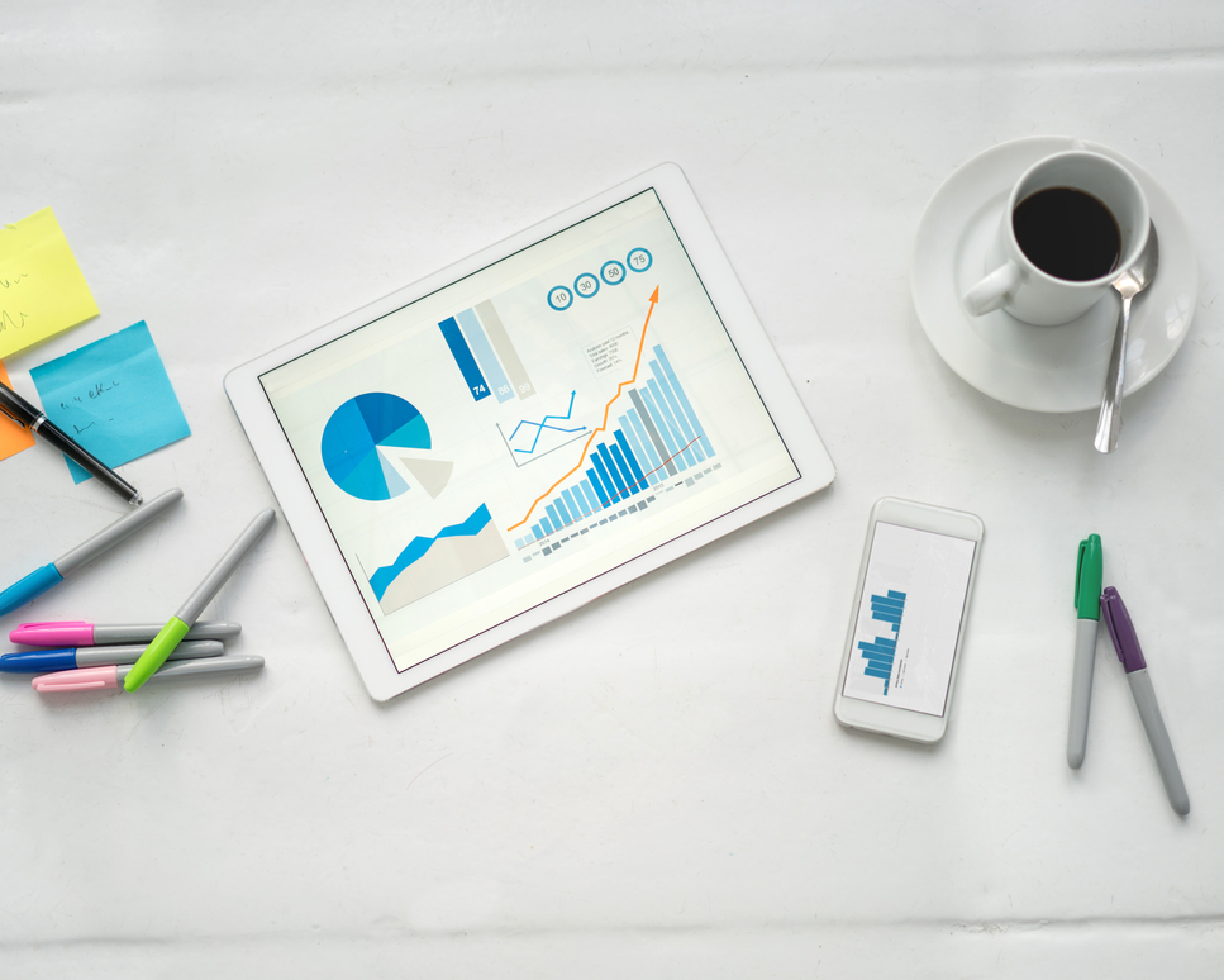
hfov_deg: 29.5
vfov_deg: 23.9
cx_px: 547
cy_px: 499
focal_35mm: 64
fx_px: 2319
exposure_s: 1/320
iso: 200
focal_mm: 55
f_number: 1.8
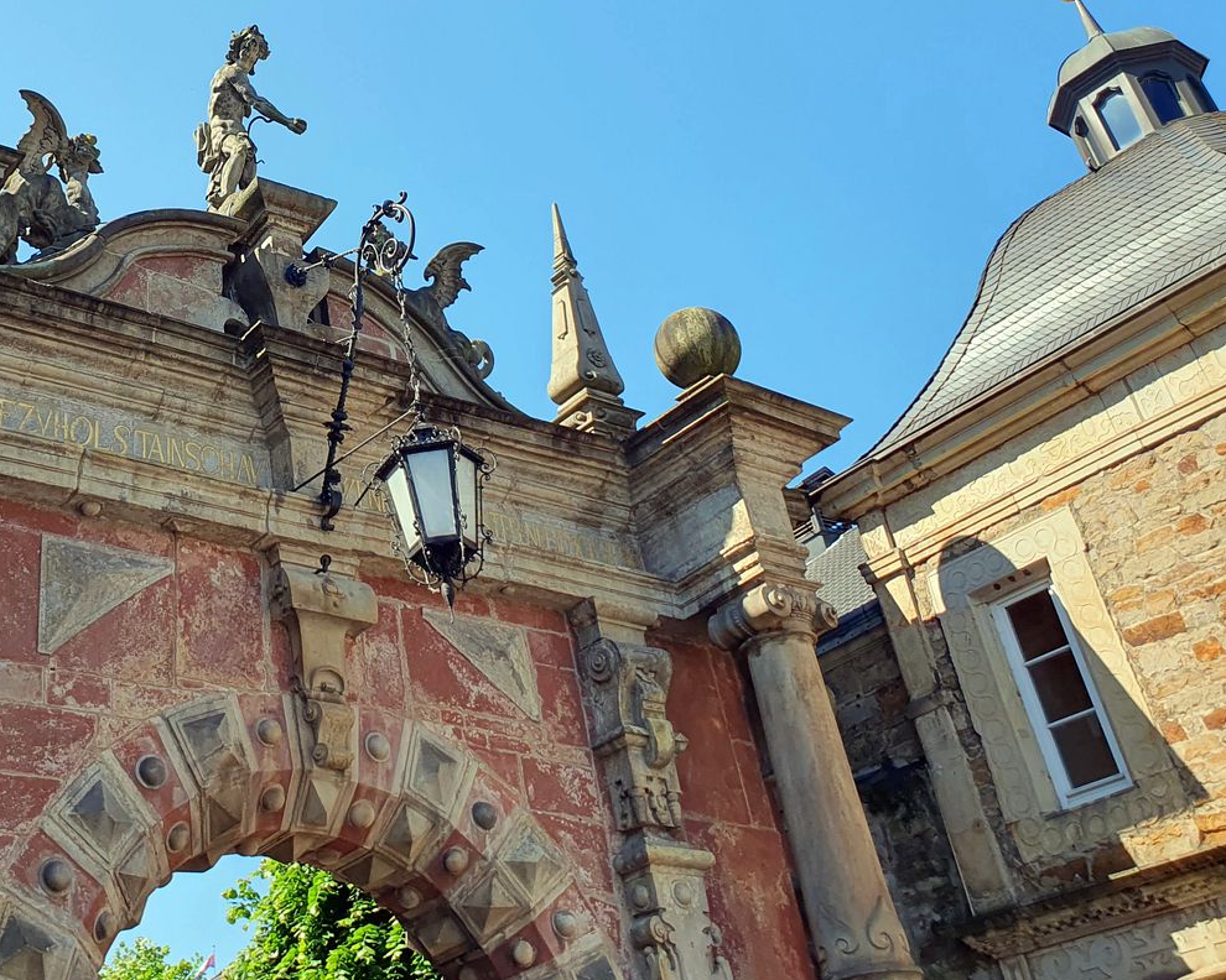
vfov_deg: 35.9
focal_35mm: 41
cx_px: 359
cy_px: 275
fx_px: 1488
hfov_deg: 43.8
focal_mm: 4.3
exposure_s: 1/830
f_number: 2.4
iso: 50
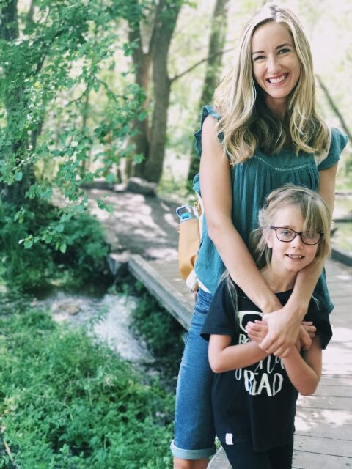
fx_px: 773
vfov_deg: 33.8
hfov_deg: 25.7
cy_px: 234
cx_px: 176
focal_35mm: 57
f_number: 2.8
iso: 125
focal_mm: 6.6
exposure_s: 1/60
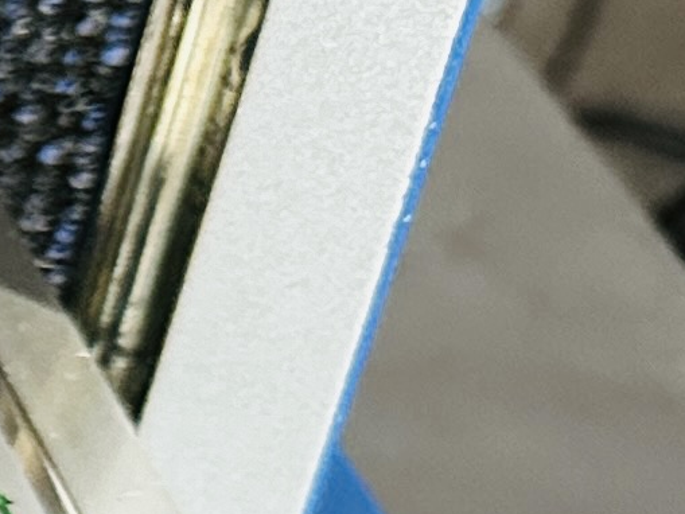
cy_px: 544
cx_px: -1970
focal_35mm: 190
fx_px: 3761
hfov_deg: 7.6
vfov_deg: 7.8
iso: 640
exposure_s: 1/60
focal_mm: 6.86
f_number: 1.78
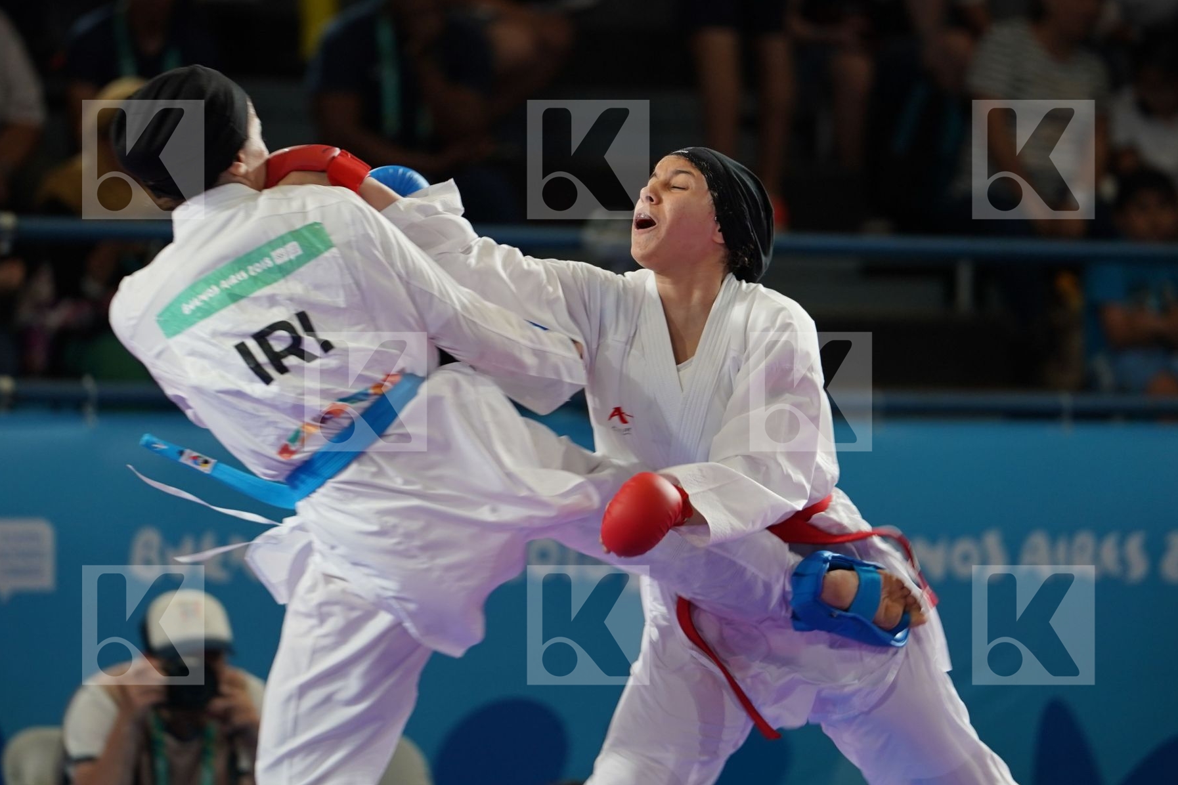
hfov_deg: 6.8
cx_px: 588
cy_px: 392
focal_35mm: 301
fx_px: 9849
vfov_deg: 4.6
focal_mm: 200
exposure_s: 1/500
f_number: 2.8
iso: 640
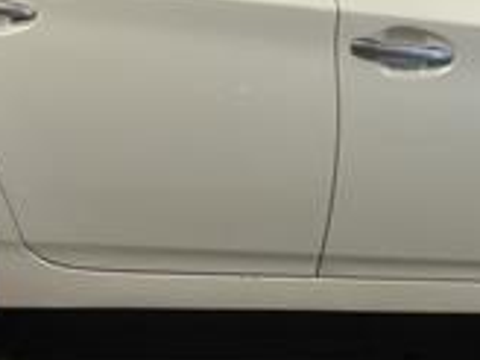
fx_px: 1567
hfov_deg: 17.3
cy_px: 82
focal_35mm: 113
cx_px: 357
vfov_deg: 13.1
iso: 40
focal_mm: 4.15
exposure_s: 1/30
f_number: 2.2
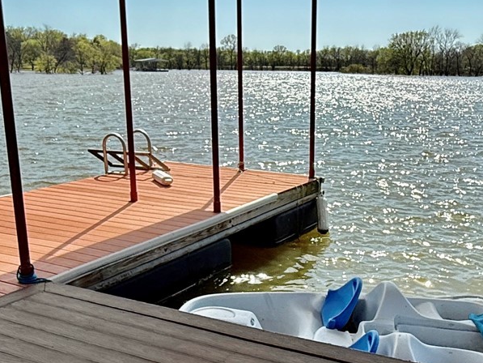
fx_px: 628
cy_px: 228
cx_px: 303
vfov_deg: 32.0
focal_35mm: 45
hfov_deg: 41.7
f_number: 2.2
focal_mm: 2.22
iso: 50
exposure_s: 1/2506
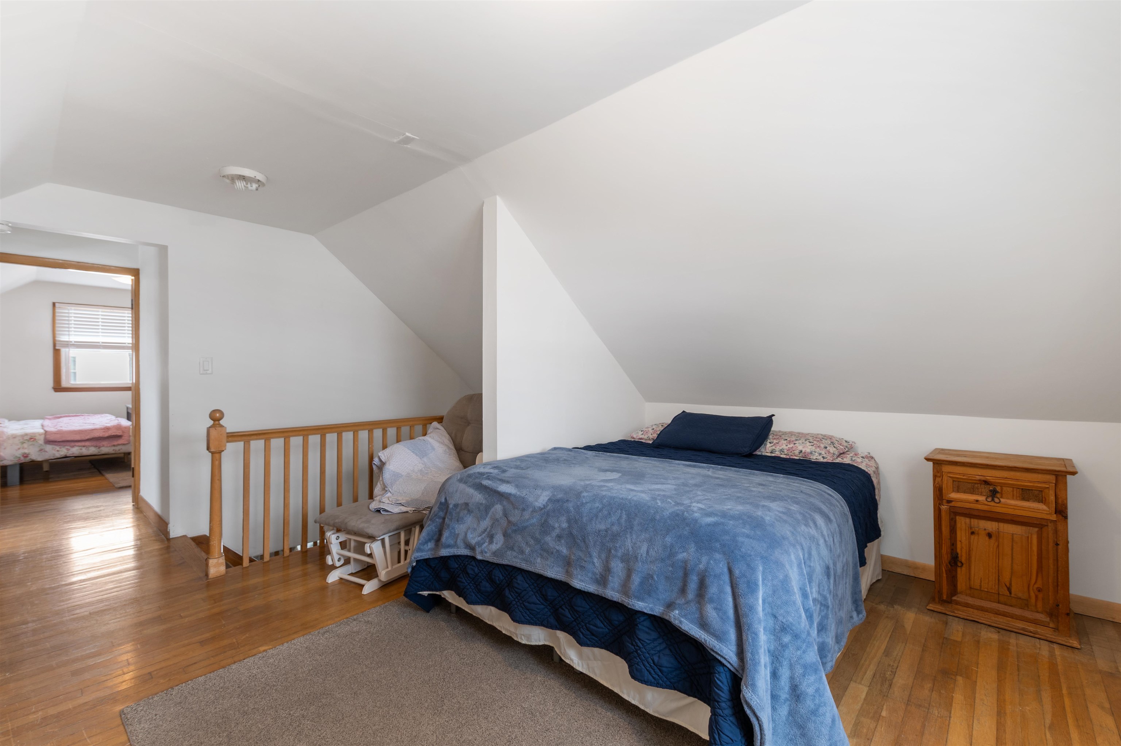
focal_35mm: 15
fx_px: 467
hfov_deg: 100.4
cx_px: 560
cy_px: 373
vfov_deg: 77.3
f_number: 8
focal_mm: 10
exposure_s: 1/1.67
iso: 64
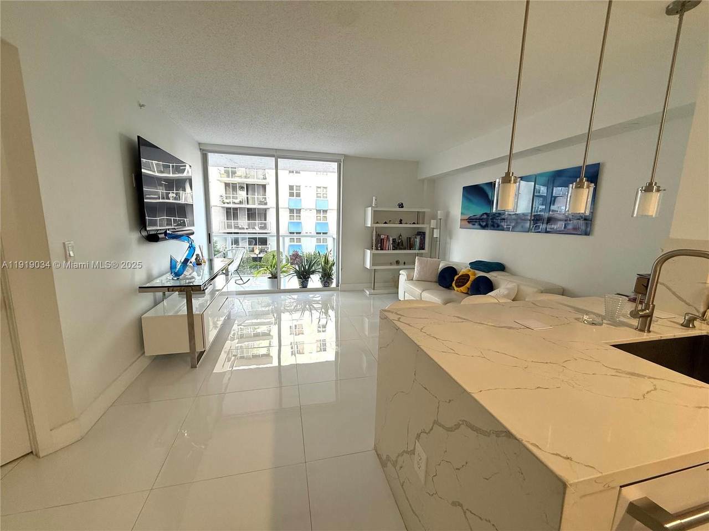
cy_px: 266
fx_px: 287
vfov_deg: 85.7
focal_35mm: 14
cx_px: 354
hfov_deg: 102.1
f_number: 2.2
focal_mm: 2.22
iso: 160
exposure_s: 1/120
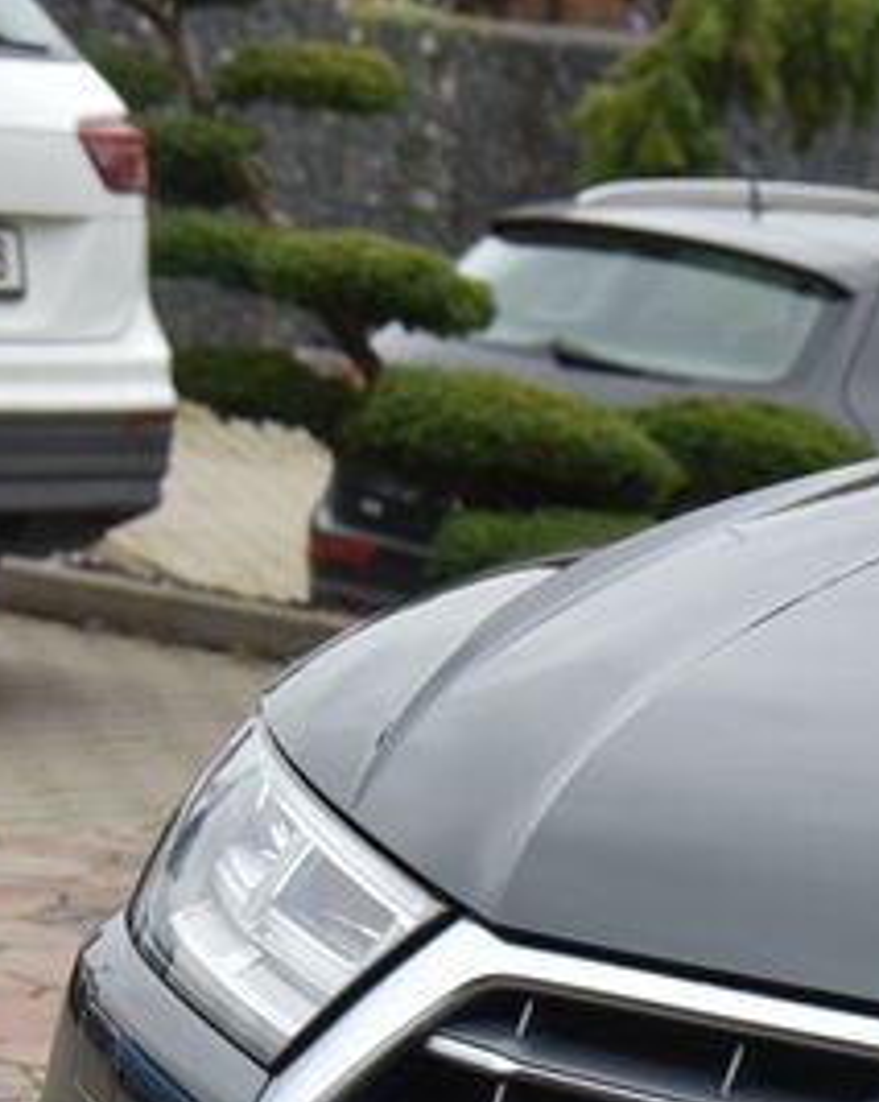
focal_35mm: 173
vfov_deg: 11.0
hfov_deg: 8.4
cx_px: 1861
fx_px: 5635
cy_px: 1209
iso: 500
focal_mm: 48
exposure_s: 1/125
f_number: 5.6
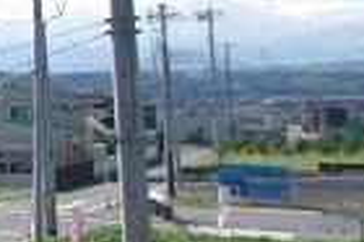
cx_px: -351
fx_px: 1000
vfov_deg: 13.7
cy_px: 25
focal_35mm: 99
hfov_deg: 16.2
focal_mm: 10
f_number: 7.1
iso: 100
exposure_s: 1/400
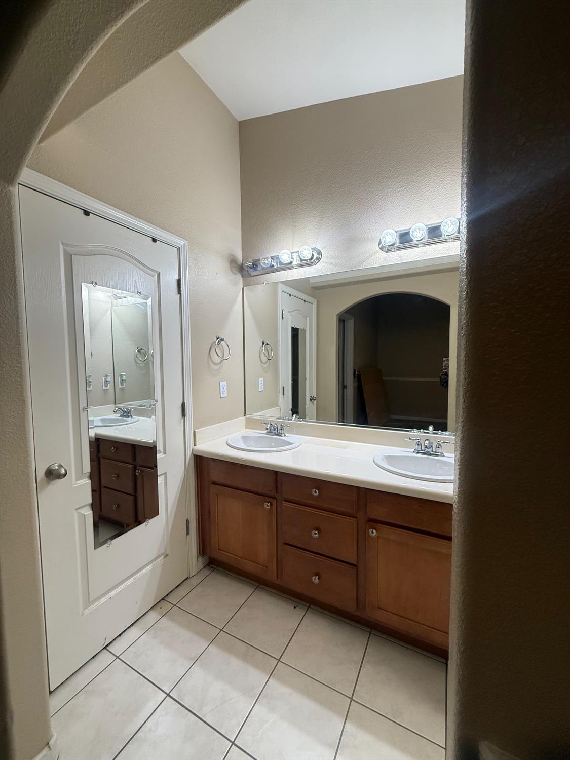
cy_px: 380
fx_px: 307
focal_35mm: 14
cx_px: 285
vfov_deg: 102.1
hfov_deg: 85.7
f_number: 2.2
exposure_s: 1/120
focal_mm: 2.22
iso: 320
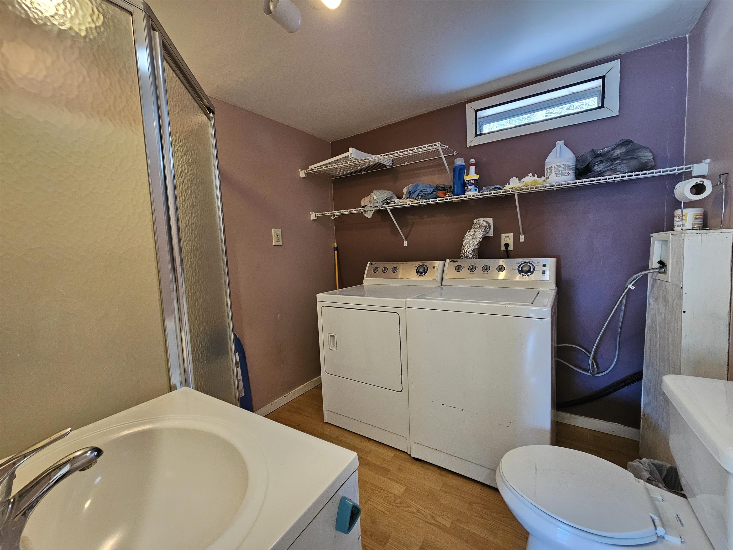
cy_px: 275
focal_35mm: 13
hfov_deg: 106.2
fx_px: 275
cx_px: 366
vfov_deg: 89.9
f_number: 2.2
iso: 400
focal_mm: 2.2
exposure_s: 1/30
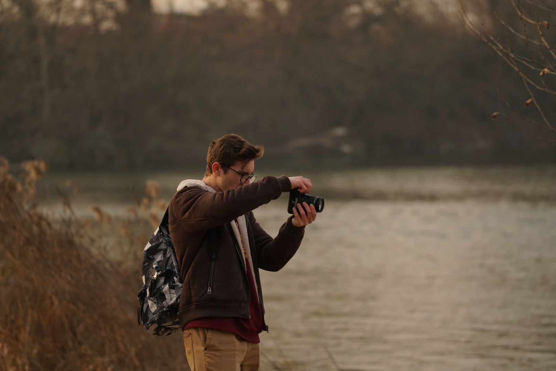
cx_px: 278
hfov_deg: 11.3
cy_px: 186
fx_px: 2813
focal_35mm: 182
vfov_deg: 7.6
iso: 100
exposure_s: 1/400
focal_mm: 182
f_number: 4
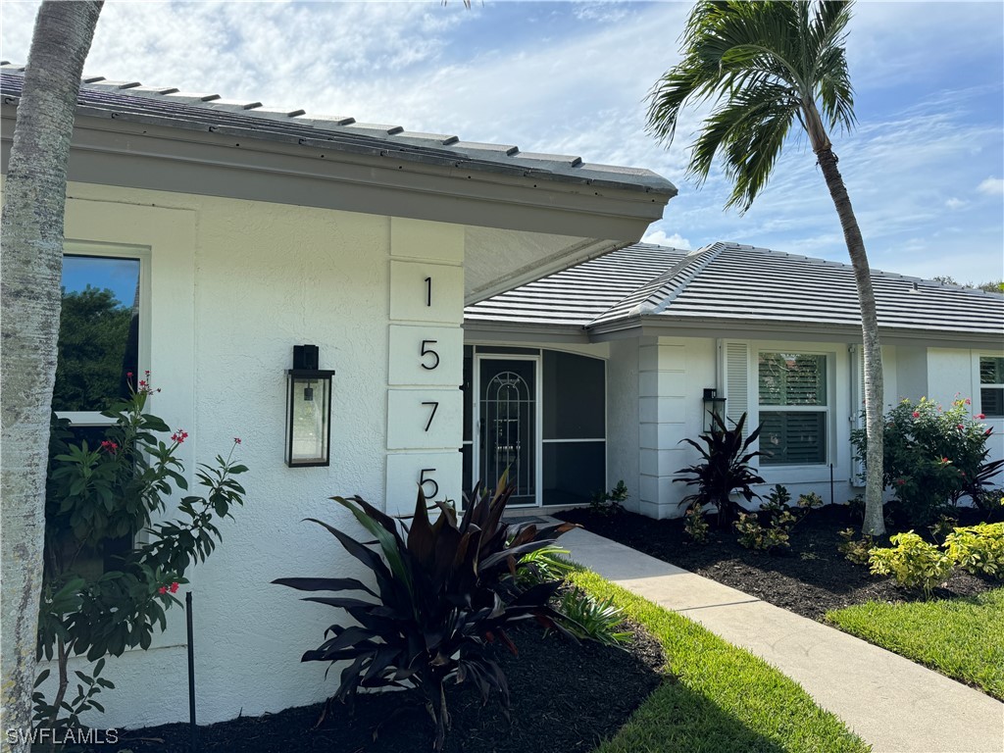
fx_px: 696
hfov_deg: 71.6
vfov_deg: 56.8
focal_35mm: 24
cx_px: 502
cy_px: 376
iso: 80
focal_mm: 6.86
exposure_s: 1/2959
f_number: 1.78
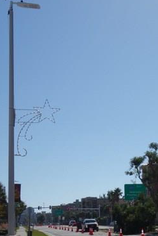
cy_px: 180
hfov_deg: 16.6
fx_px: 507
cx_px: 216
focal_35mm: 77
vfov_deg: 26.0
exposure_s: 1/800
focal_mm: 10.4
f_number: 7.1
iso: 125
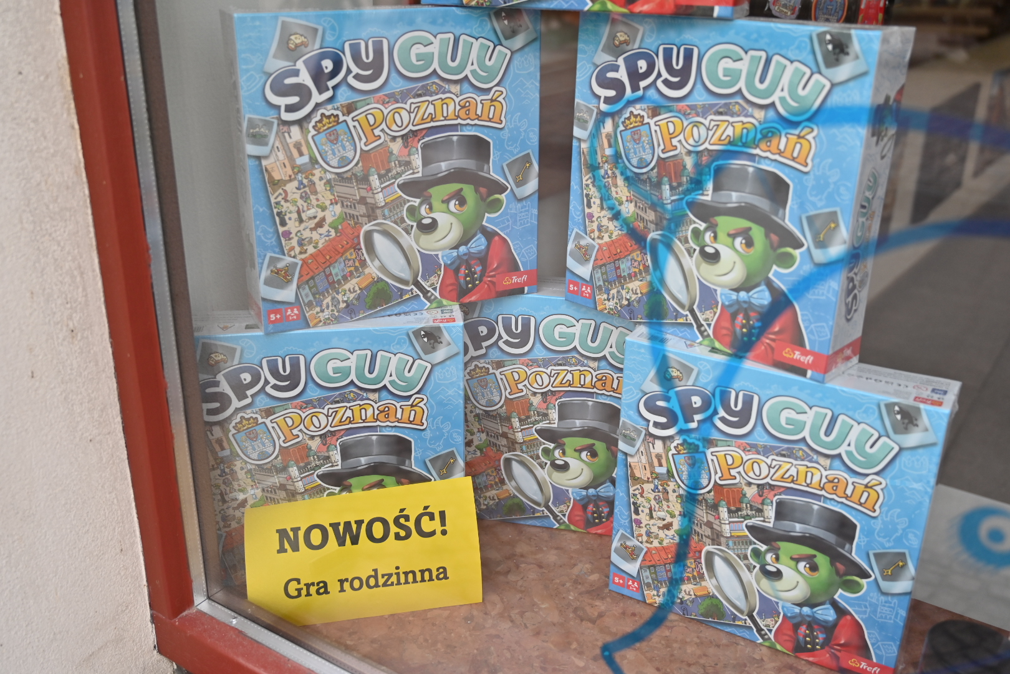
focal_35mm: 34
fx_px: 968
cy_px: 337
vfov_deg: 38.4
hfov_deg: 55.1
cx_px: 505
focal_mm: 34.5
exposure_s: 1/200
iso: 250
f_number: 4
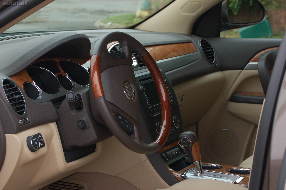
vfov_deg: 16.5
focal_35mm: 82
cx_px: 143
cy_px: 95
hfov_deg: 24.7
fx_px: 654
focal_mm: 55
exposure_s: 1/160
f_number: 8
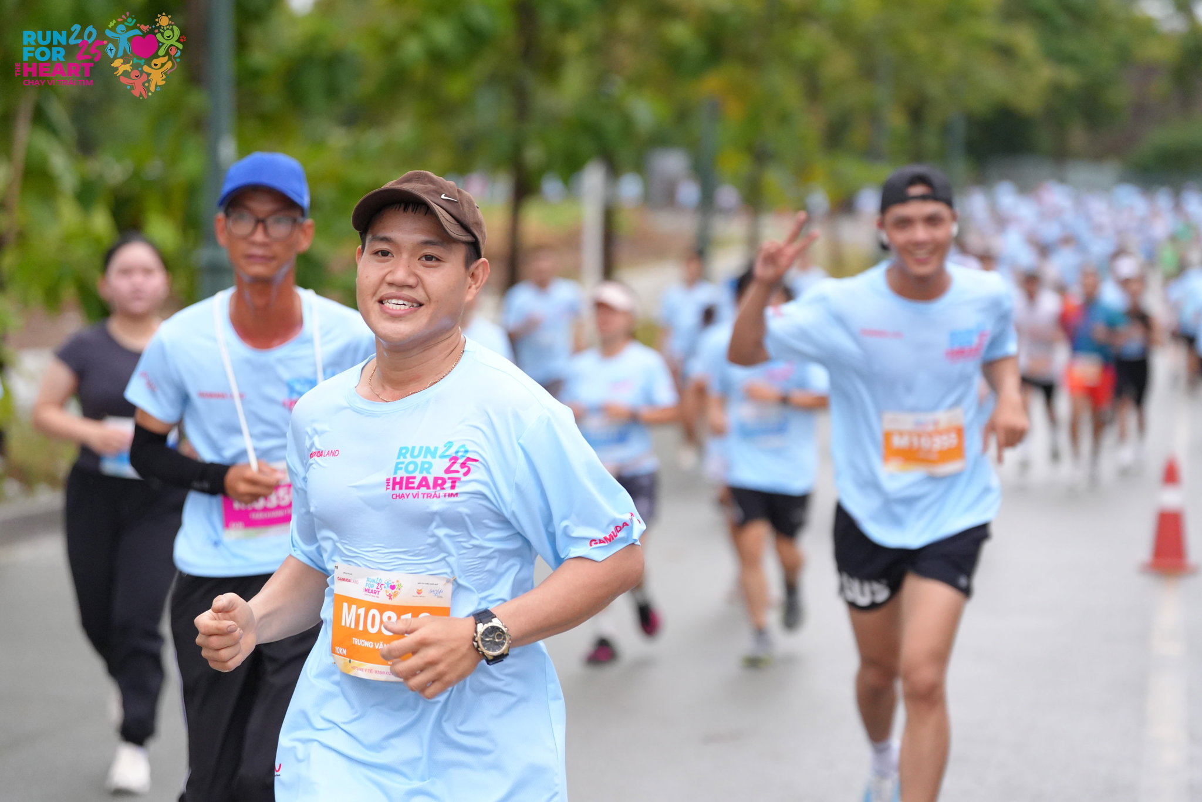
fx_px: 3506
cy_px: 401
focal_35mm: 105
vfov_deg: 13.0
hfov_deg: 19.5
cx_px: 601
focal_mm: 105
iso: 3200
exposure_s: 1/1000
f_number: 2.8
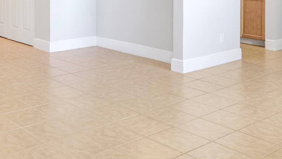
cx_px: 29
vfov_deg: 21.1
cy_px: -42
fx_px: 389
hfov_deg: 37.3
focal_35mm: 52
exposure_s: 1/8
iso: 200
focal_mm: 16
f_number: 8
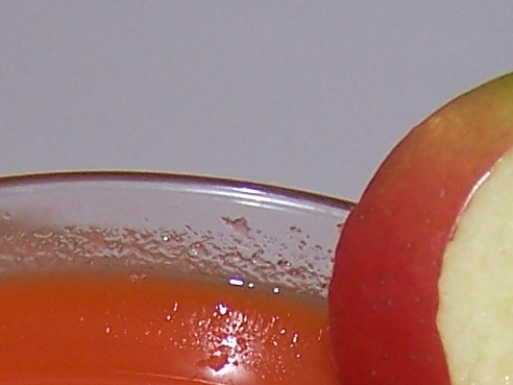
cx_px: 176
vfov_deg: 7.1
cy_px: 822
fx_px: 2949
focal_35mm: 199
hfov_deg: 9.9
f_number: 2.8
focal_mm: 6.3
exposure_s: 1/60
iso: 80
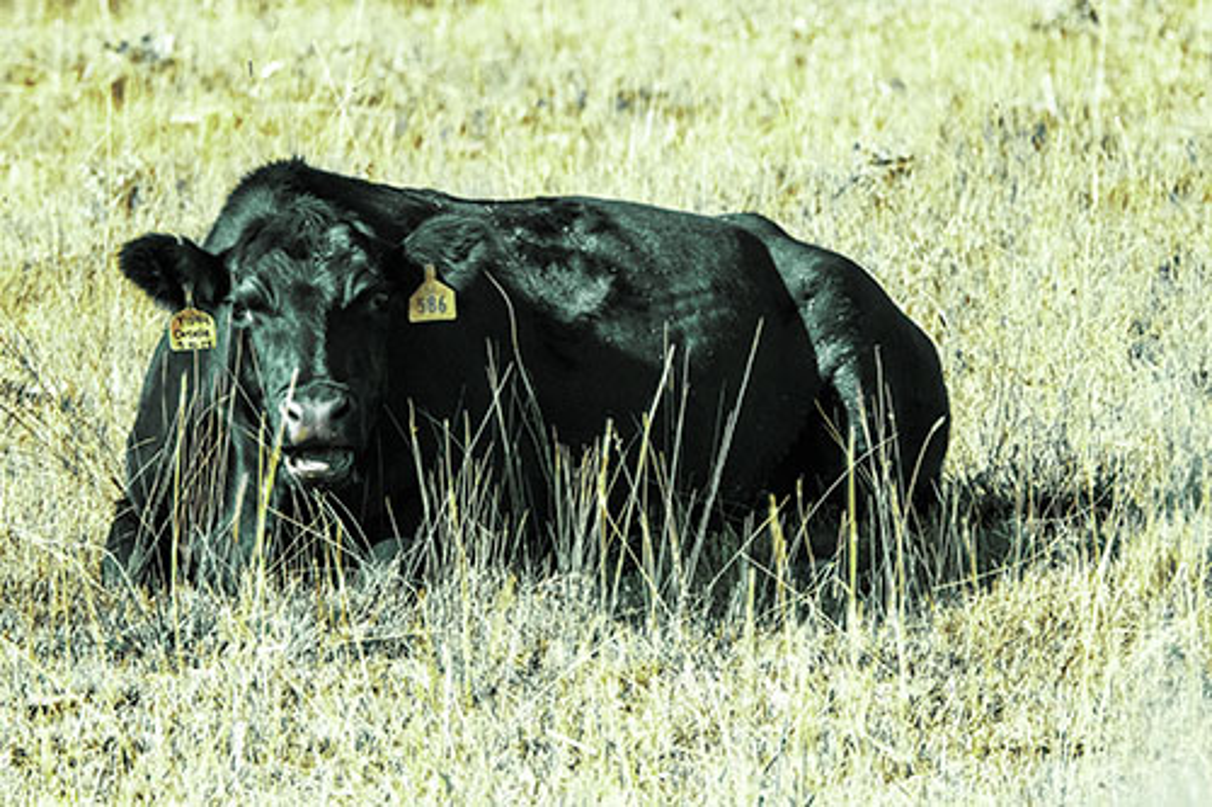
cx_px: 606
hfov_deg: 1.7
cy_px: 404
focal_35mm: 1200
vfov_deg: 1.1
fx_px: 40384
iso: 3600
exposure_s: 1/1250
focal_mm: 1200
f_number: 13
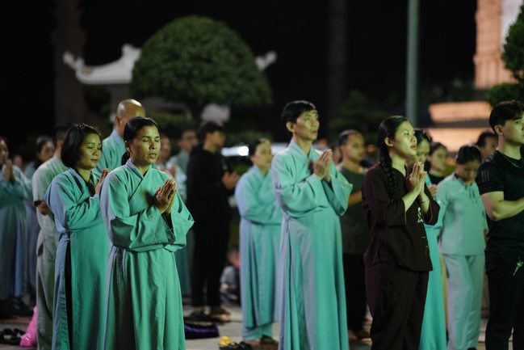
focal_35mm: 150
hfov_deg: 13.7
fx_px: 2184
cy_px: 175
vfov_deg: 9.2
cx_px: 262
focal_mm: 150
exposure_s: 1/100
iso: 3200
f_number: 2.8
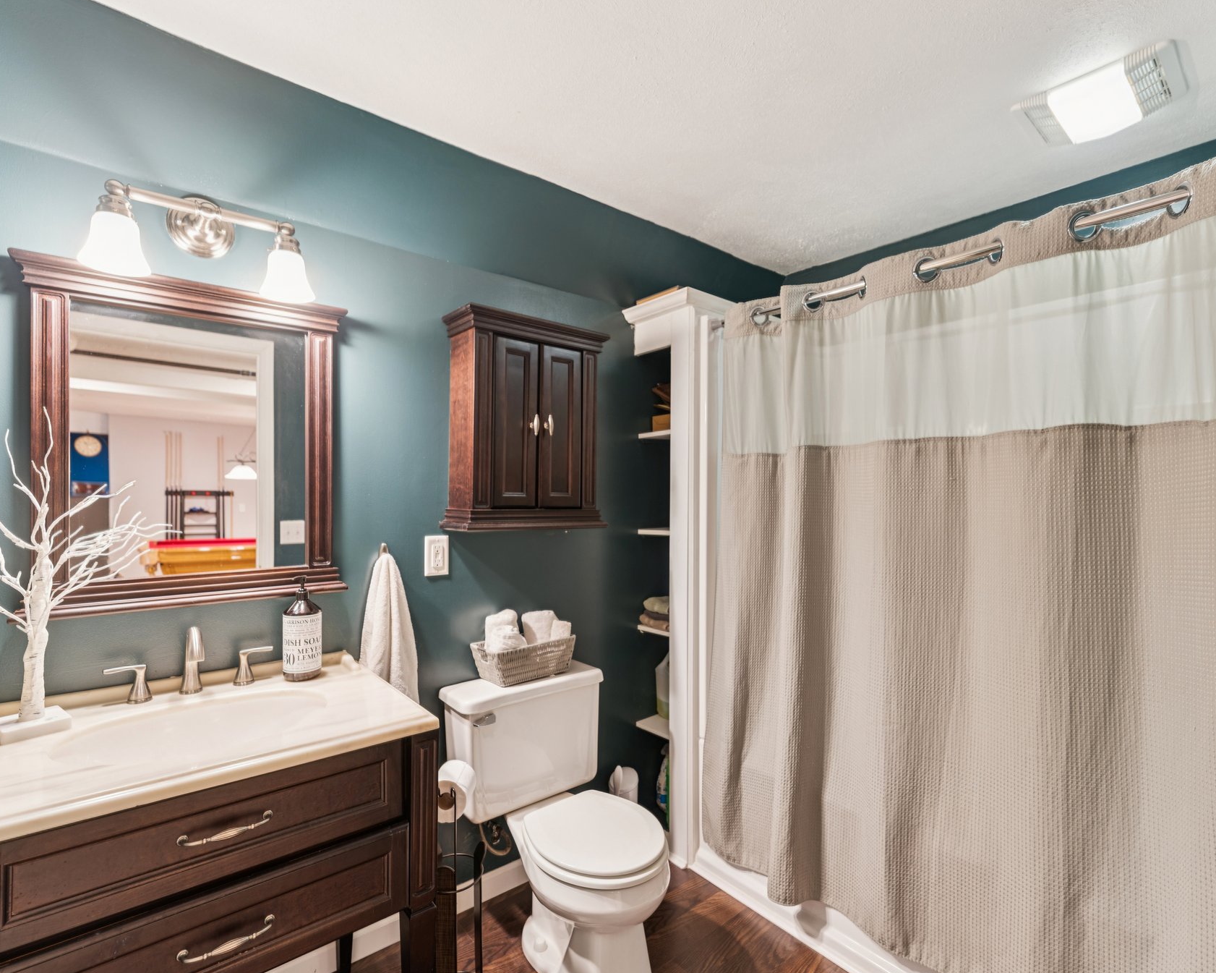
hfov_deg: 93.1
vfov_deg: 80.4
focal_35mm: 16
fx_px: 576
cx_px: 596
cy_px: 489
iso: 200
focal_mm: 14
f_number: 3.5
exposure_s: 1/4
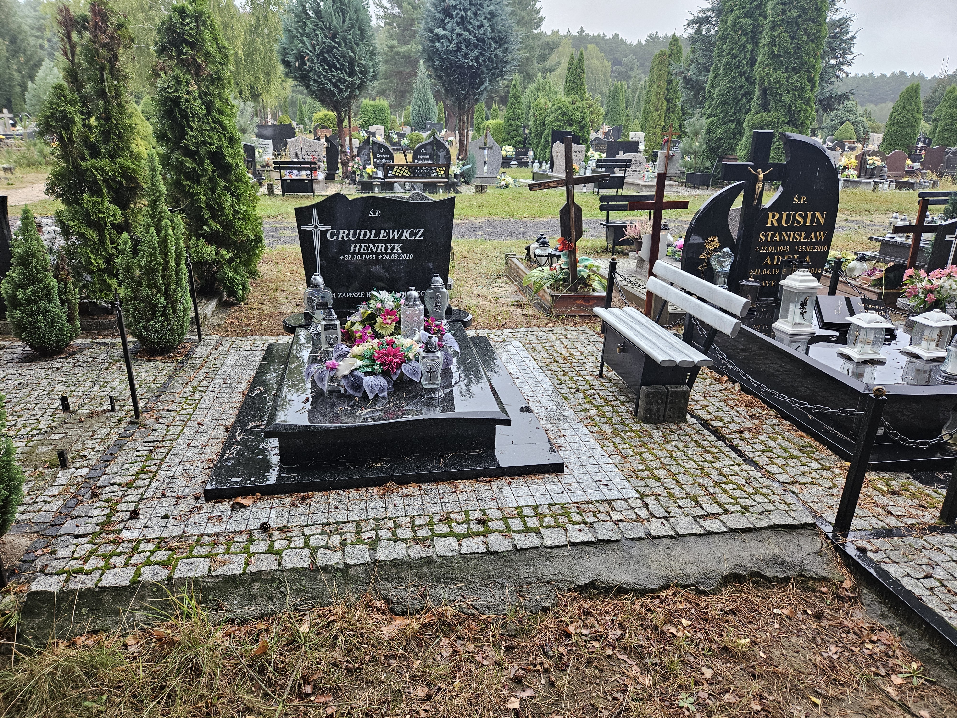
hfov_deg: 73.9
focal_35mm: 23
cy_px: 359
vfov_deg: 58.9
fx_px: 636
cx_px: 478
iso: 200
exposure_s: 1/180
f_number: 1.8
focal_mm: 5.4
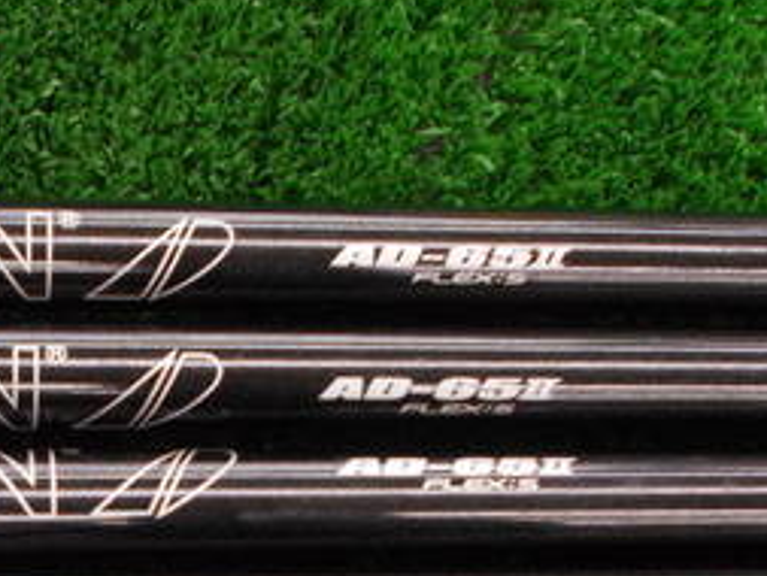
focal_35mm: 86
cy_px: 564
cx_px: 6
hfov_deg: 21.9
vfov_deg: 16.8
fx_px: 1906
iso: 200
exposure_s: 1/25
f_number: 3.6
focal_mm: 6
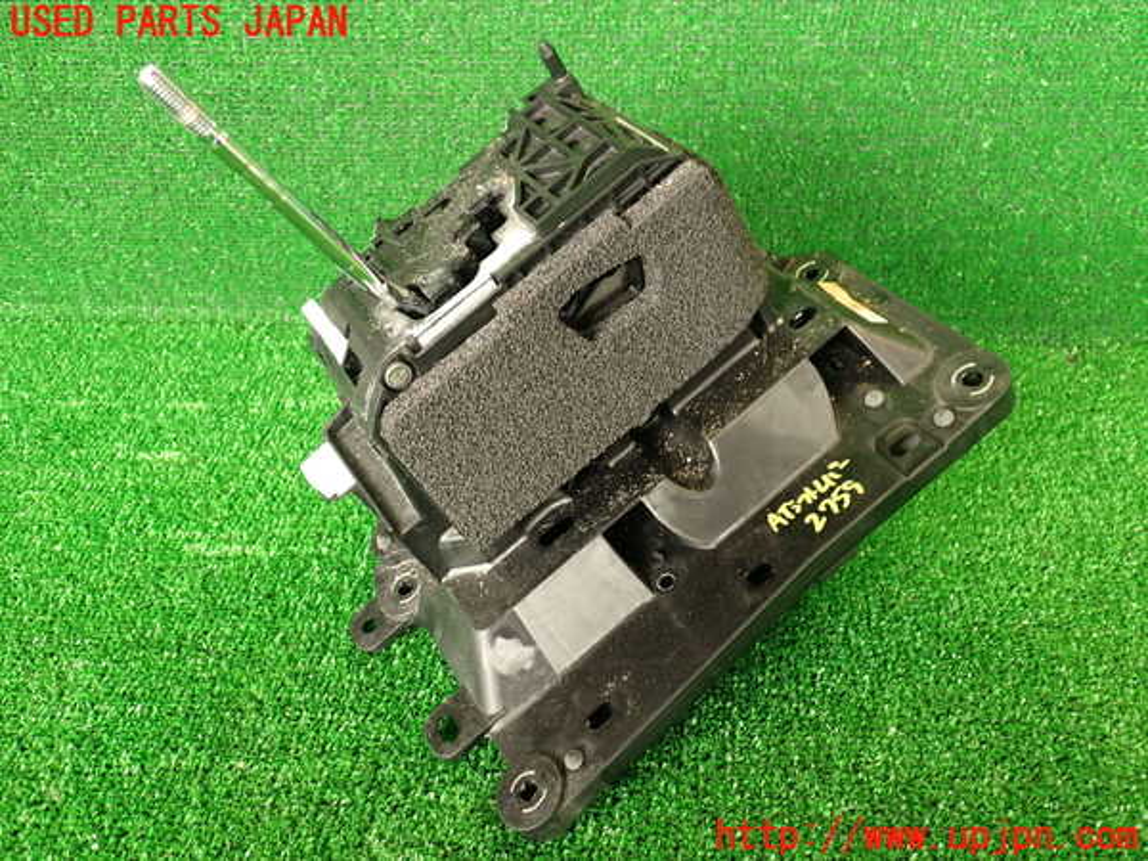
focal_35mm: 32
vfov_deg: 44.2
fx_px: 1061
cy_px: 430
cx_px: 574
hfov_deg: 56.8
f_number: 2.4
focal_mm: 5.79
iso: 250
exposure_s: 1/30
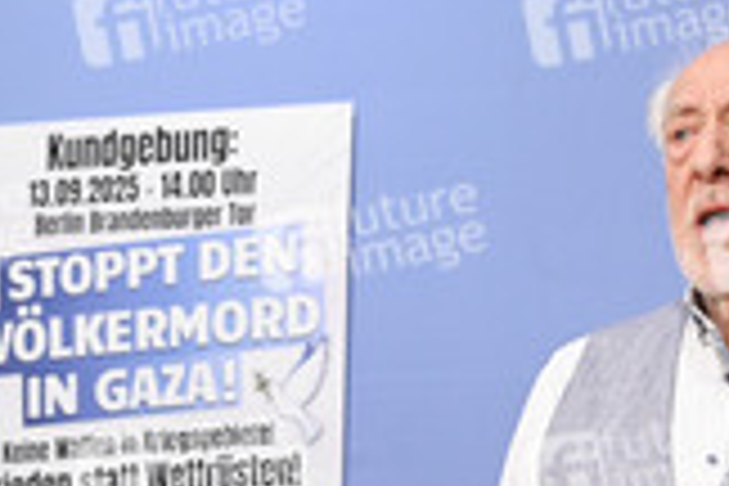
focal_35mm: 195
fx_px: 3948
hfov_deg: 10.5
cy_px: 576
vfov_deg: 7.0
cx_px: 250
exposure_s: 1/320
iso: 2500
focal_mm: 70
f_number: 6.3
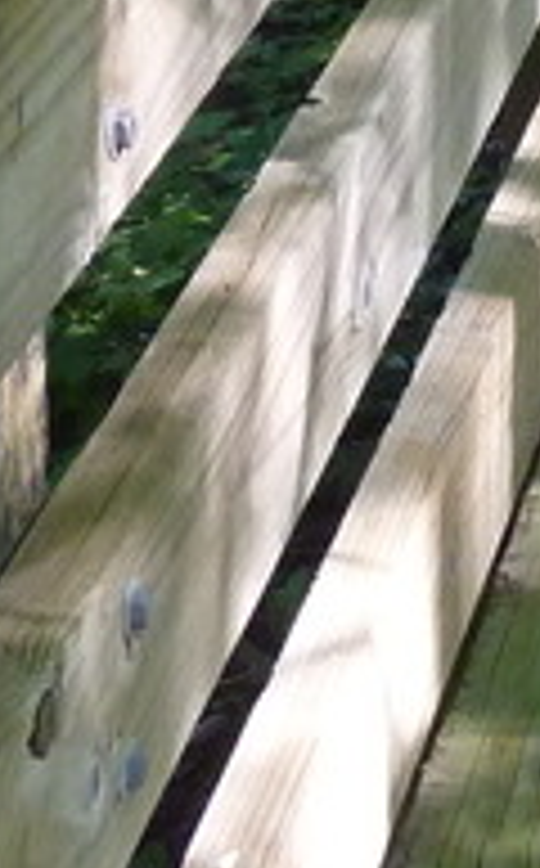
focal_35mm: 176
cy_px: -917
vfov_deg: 10.8
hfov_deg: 7.0
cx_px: 1238
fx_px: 4160
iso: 160
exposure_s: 1/30
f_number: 3.3
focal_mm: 4.5
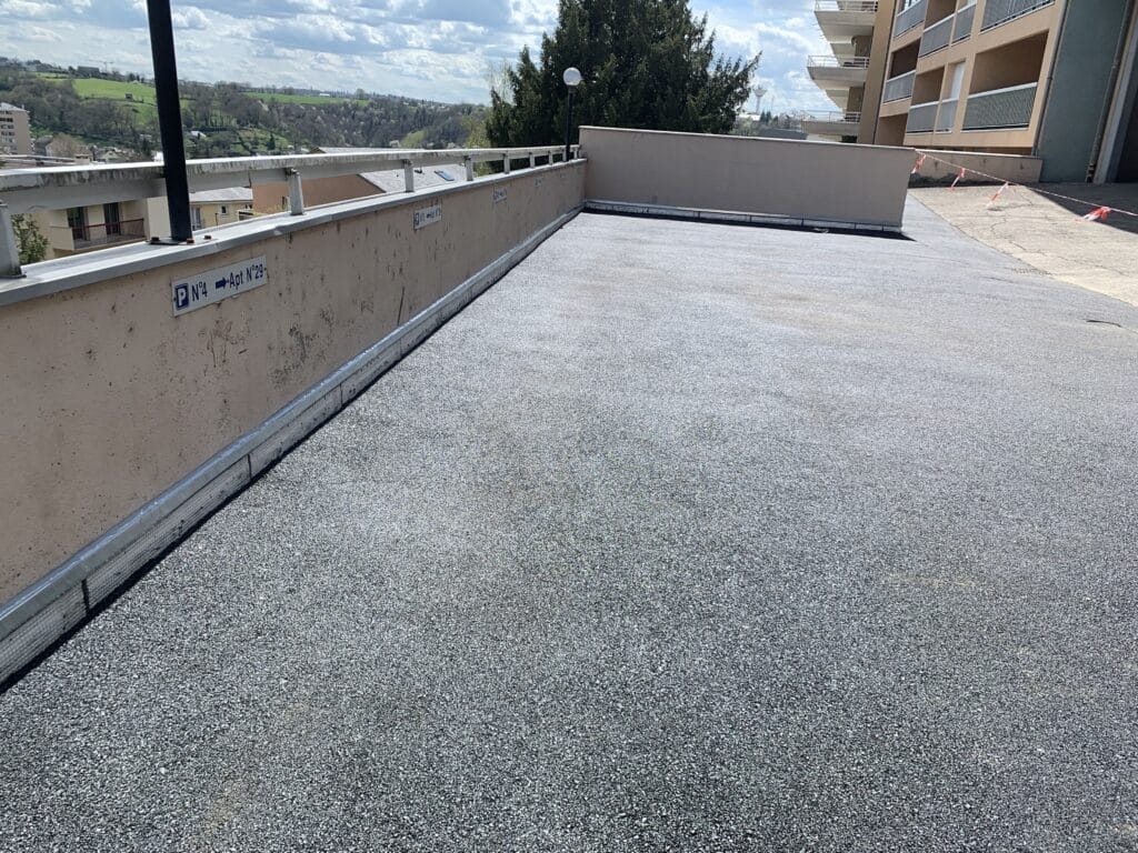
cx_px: 569
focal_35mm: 26
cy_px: 426
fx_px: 855
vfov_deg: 53.1
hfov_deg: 67.3
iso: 25
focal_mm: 4.25
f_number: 1.8
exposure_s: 1/1610
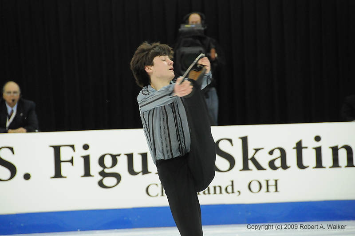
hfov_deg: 8.1
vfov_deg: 5.4
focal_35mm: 255
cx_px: 178
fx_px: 2511
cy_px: 118
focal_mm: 170
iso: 3200
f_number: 5.6
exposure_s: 1/400
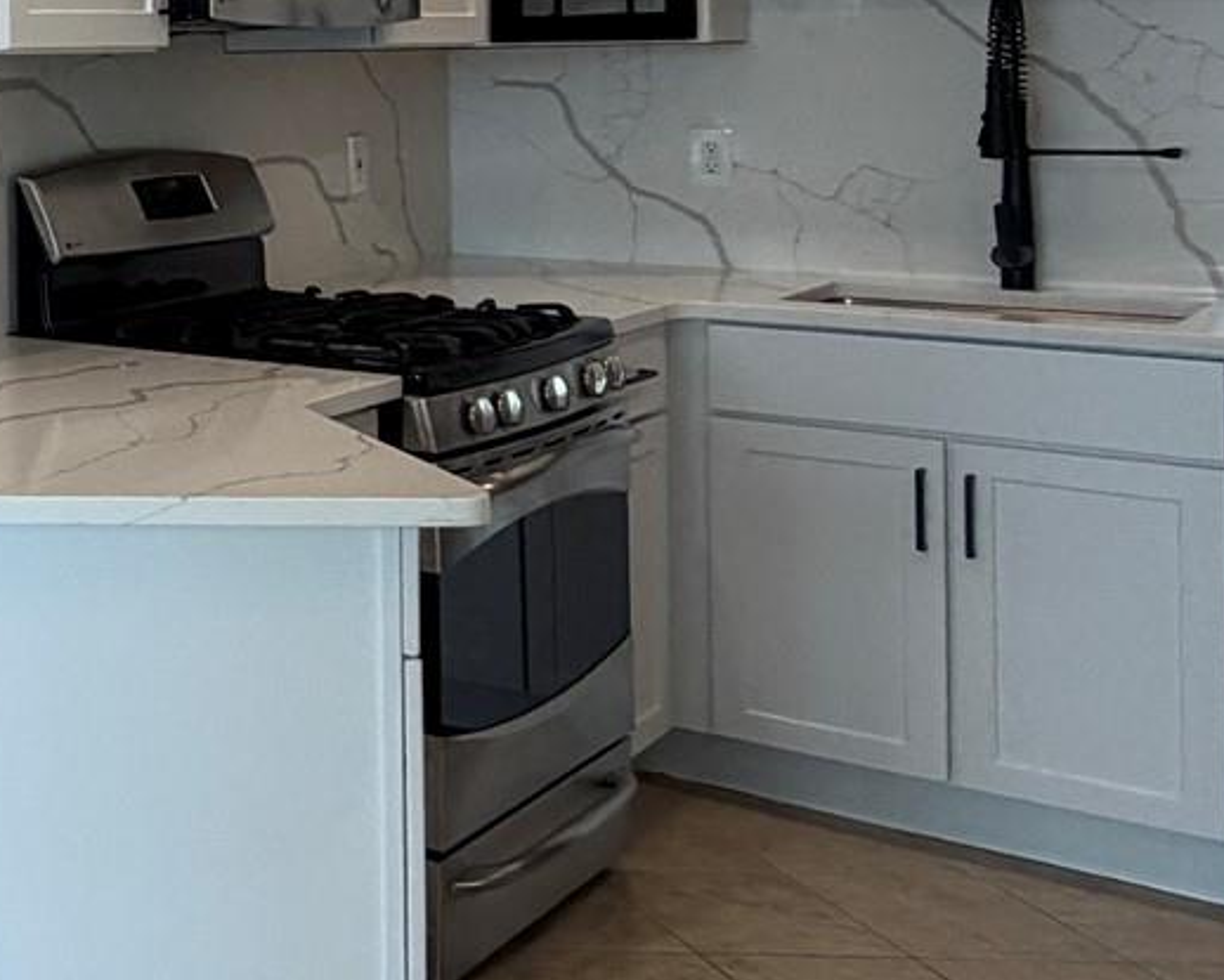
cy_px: 92
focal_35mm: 54
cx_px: -640
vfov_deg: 27.1
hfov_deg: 25.5
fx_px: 1957
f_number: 2.2
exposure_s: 1/120
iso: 160
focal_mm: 2.22
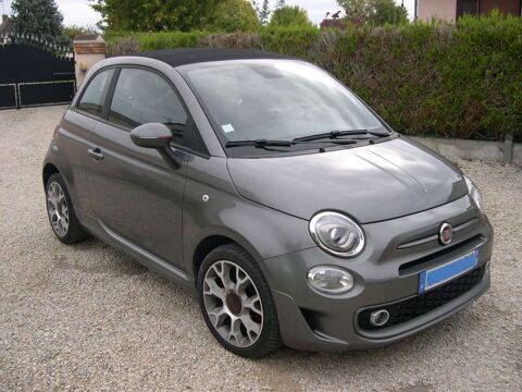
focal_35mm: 38
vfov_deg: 37.7
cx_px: 261
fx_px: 573
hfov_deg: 49.0
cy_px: 196
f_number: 2.8
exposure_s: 1/494
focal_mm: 8
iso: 100
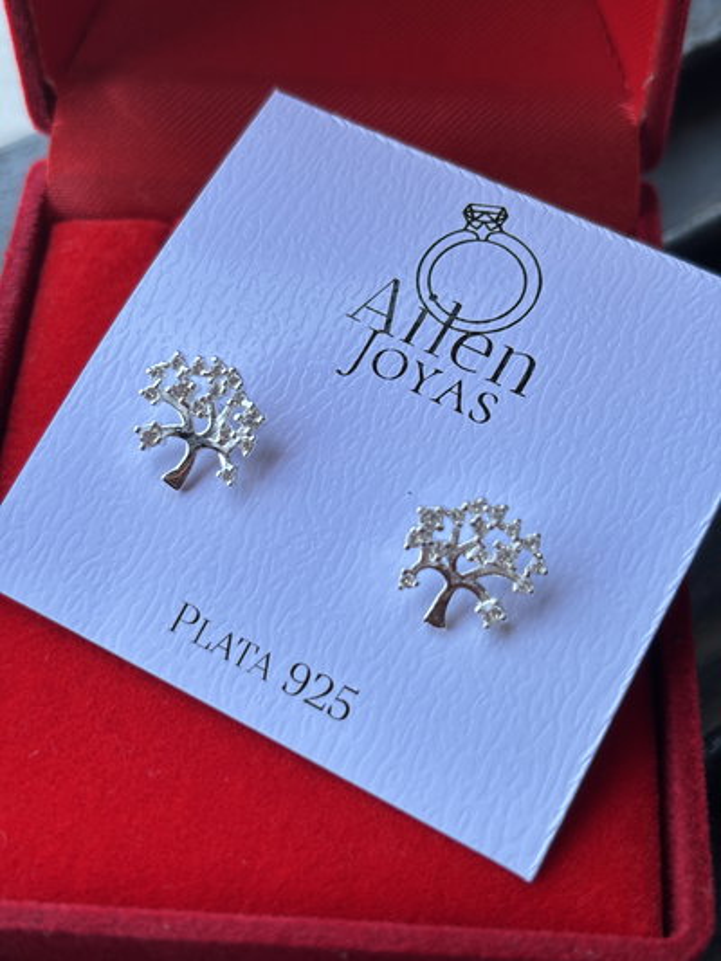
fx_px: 1444
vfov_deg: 36.8
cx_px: 360
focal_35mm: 52
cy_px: 480
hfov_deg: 28.0
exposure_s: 1/349
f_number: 1.6
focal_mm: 5.96
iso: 32
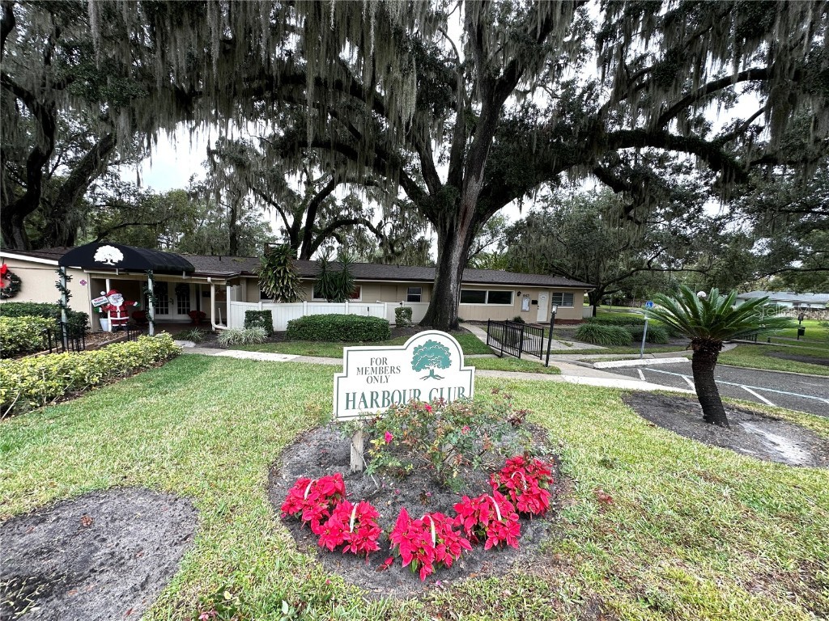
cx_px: 414
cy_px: 310
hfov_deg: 102.1
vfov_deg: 85.7
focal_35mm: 14
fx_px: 335
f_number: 2.2
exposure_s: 1/192
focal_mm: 2.22
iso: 40
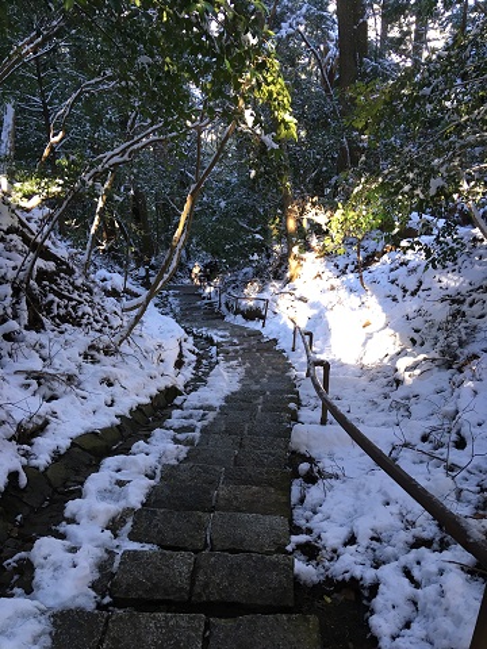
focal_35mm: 29
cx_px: 244
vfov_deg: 61.7
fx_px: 544
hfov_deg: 48.2
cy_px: 324
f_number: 2.2
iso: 32
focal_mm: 4.15
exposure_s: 1/30
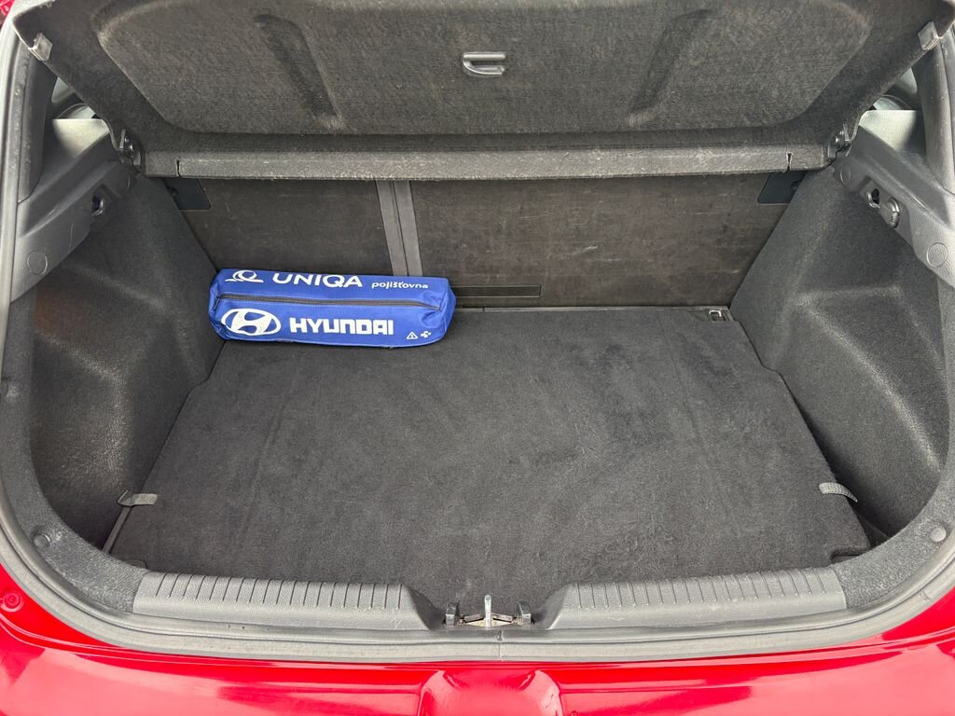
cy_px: 358
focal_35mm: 26
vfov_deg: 53.1
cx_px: 478
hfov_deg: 67.3
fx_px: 717
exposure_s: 1/100
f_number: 1.6
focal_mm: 5.96
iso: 125
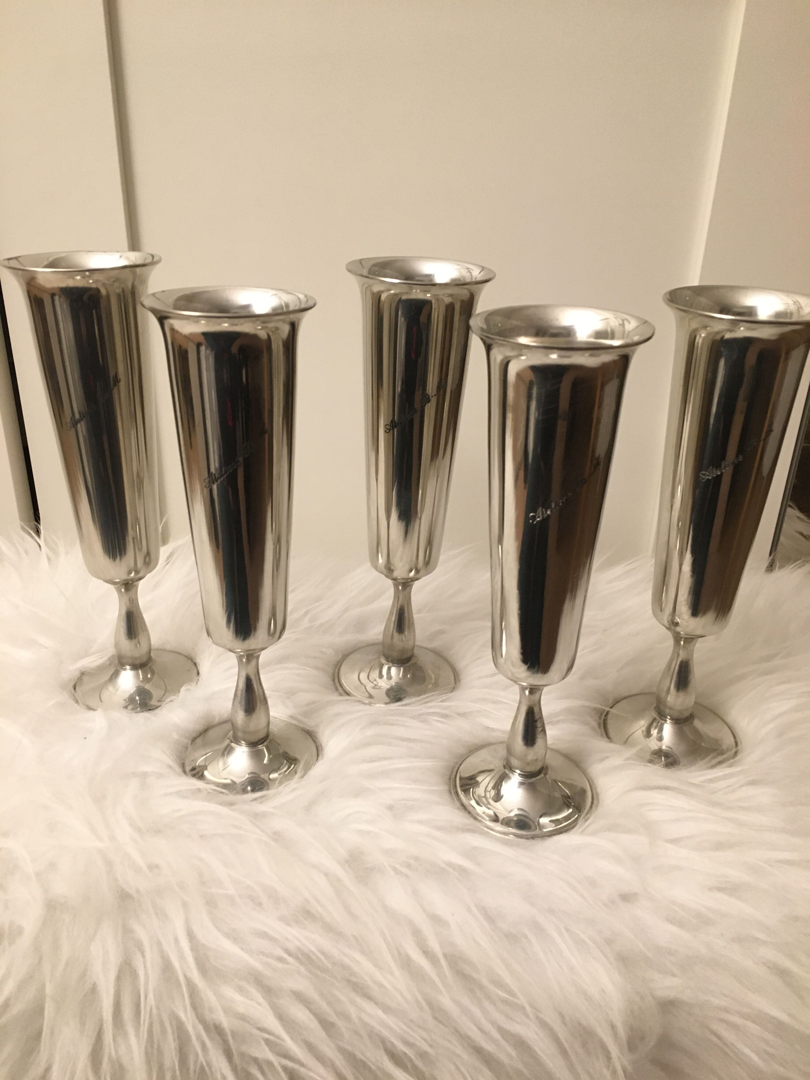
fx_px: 905
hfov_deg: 48.2
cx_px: 405
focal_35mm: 29
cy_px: 540
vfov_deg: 61.7
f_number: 2.2
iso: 200
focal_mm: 4.15
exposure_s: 1/33
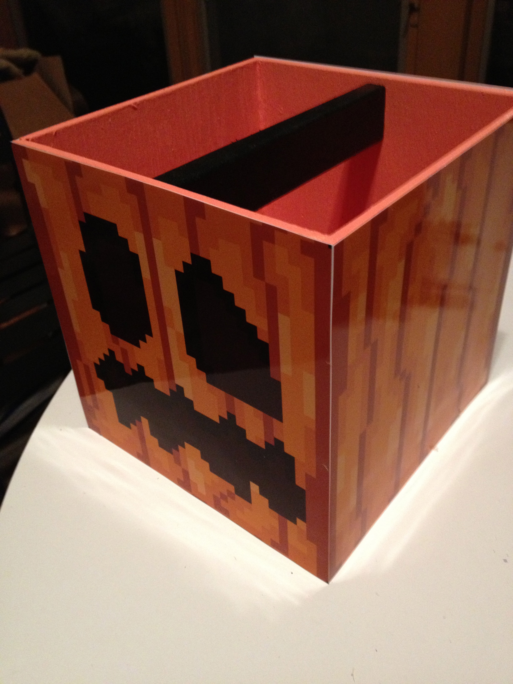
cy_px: 342
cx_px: 256
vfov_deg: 52.6
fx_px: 692
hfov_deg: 40.7
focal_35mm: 35
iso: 400
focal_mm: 4.28
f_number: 2.4
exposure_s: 1/20
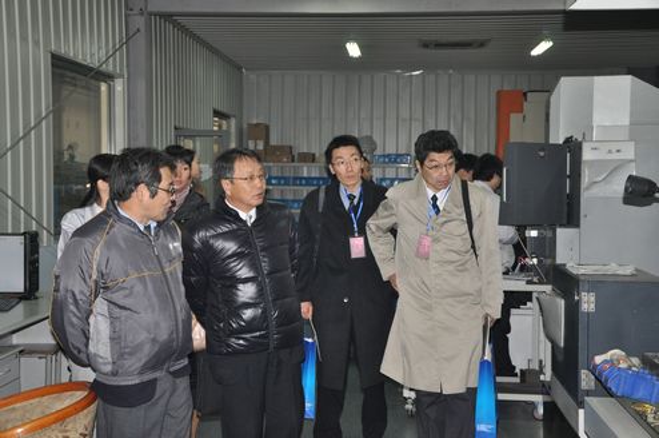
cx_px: 330
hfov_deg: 37.9
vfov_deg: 25.7
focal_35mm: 52
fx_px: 960
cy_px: 219
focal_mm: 35
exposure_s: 1/60
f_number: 4.5
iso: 800
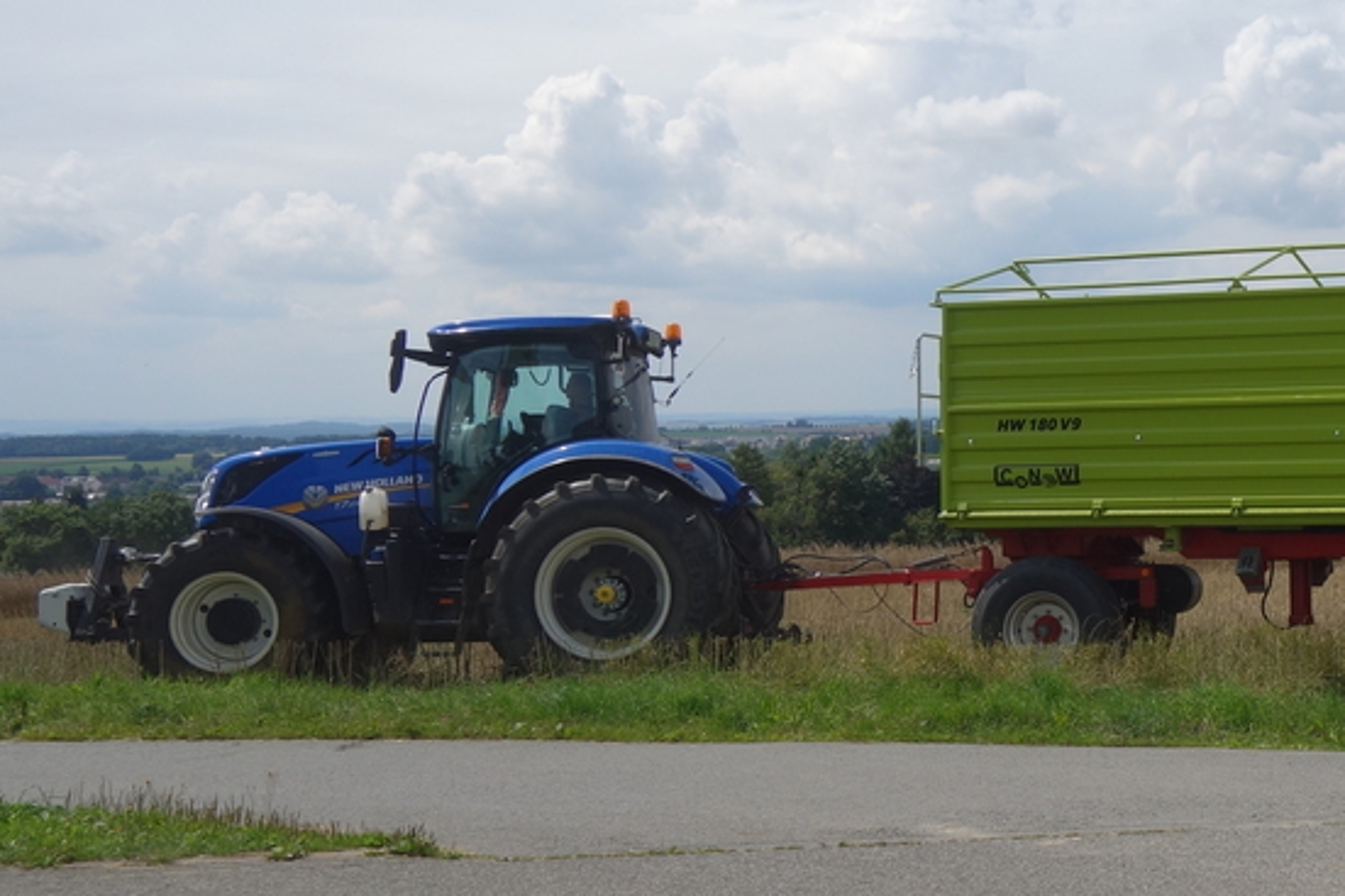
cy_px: 486
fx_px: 2278
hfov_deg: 30.4
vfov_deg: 22.2
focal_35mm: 61
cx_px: 1367
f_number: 5.6
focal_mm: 10.4
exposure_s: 1/800
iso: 125
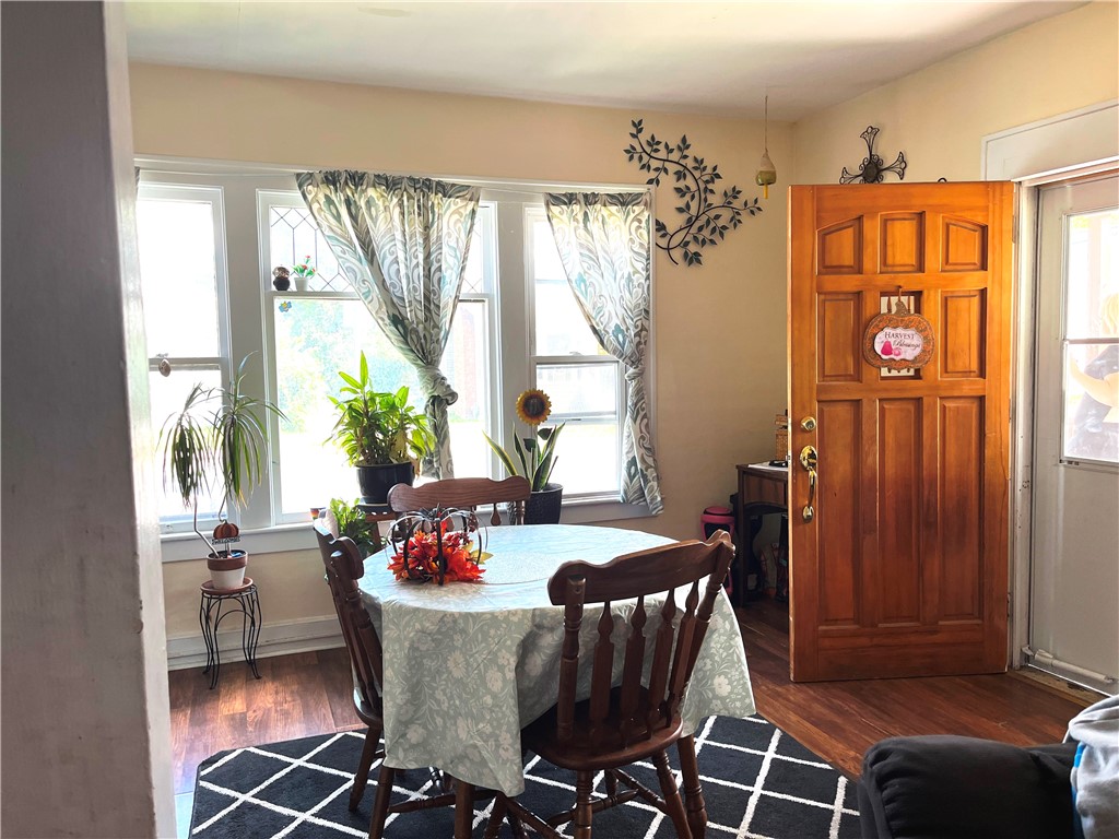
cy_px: 420
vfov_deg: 53.1
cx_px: 560
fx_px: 840
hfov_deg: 67.3
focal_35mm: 26
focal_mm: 5.1
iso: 80
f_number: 1.6
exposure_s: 1/121
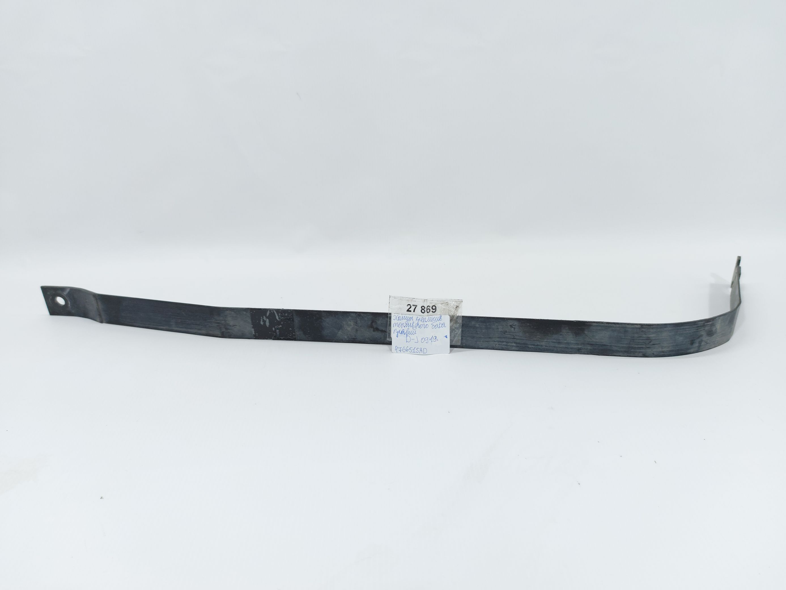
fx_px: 545
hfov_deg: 71.6
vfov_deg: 56.8
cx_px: 393
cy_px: 295
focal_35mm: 24
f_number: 1.8
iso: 40
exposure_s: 1/50
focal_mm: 5.23
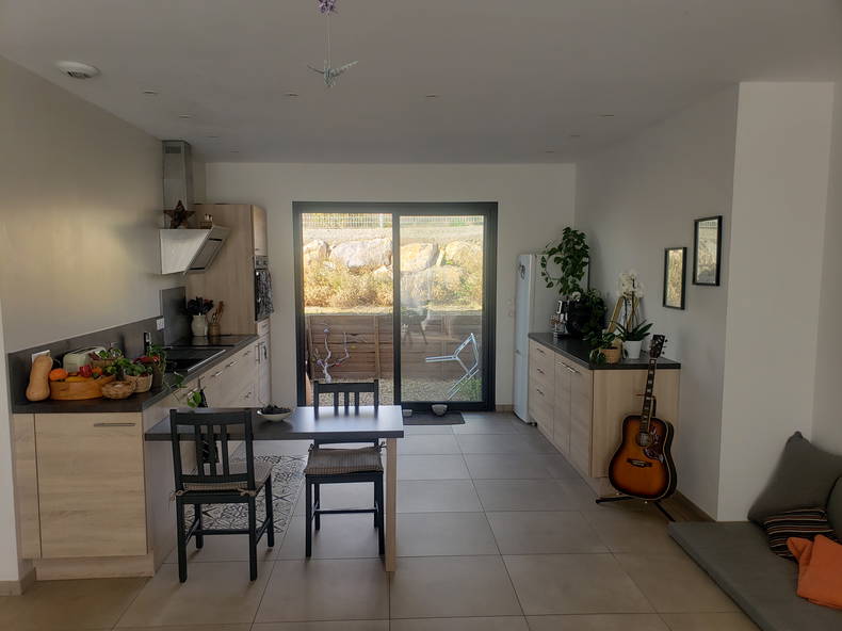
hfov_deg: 67.3
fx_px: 632
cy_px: 316
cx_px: 421
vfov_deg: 53.0
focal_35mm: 26
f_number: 2.4
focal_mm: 4.3
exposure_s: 1/170
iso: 50
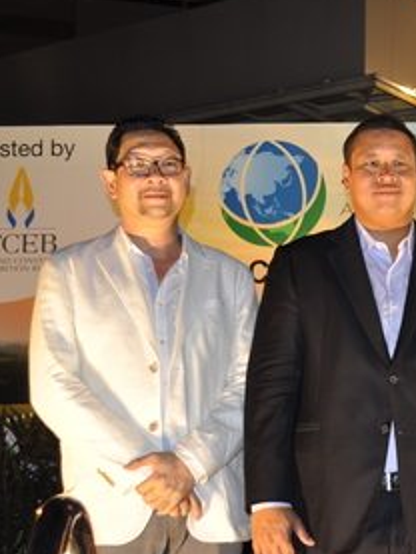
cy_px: 385
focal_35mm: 75
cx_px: 552
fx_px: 1201
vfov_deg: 25.8
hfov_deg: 18.2
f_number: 4
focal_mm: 24
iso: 560
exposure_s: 1/30
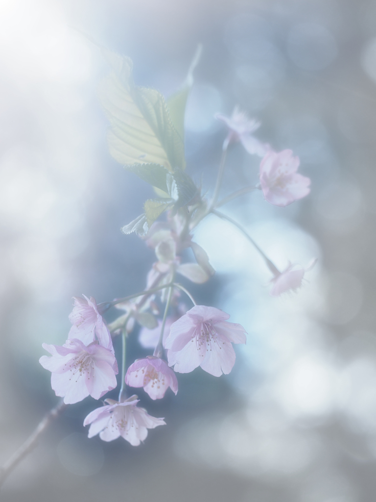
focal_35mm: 120
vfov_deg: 16.4
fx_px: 1738
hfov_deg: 12.3
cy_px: 251
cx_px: 188
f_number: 2.8
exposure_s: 1/800
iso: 400
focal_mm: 60
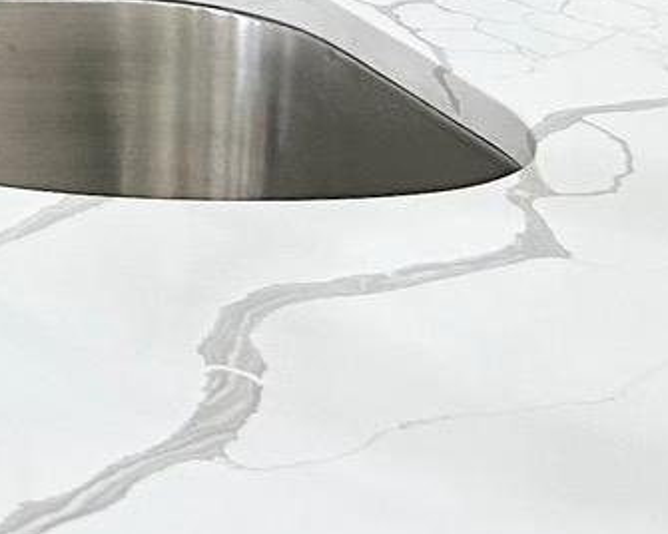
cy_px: -905
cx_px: -1093
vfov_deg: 8.7
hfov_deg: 10.3
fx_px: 3064
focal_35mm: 155
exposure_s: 1/120
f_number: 1.5
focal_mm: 5.7
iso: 80
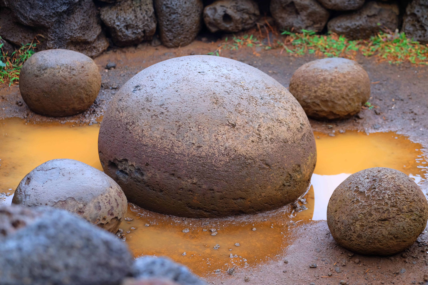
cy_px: 142
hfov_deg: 27.0
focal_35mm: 75
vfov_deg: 18.2
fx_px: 892
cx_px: 214
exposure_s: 1/125
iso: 200
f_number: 3.2
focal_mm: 50
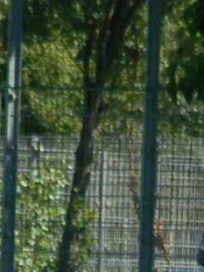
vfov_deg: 1.3
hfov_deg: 1.0
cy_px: 550
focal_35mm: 1528
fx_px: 12015
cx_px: 244
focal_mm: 150
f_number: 4.5
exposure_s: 1/1000
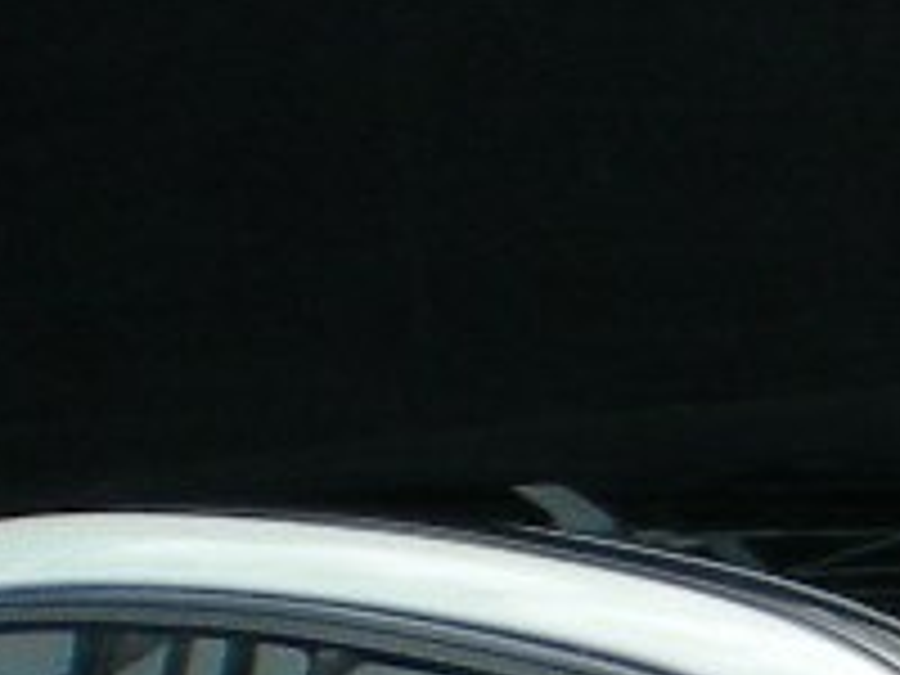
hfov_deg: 6.2
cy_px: 1917
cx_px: 2700
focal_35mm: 292
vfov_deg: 4.9
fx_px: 7592
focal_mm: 6.3
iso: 50
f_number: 4.6
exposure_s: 1/390
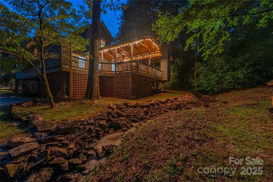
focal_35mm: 14
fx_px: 106
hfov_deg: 104.2
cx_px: 136
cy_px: 91
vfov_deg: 81.2
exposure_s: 1/1.25
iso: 400
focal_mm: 14
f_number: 7.1
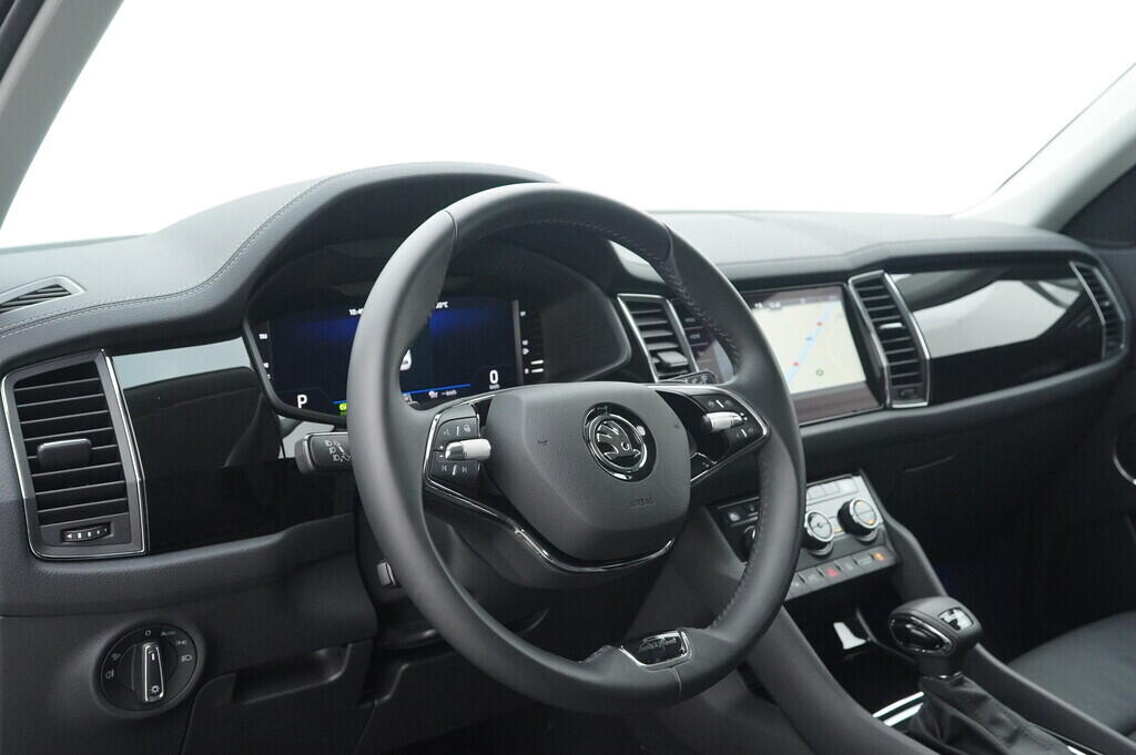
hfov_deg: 53.2
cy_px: 378
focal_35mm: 36
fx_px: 1135
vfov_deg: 36.8
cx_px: 568
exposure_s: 1/250
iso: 3200
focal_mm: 24
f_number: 5
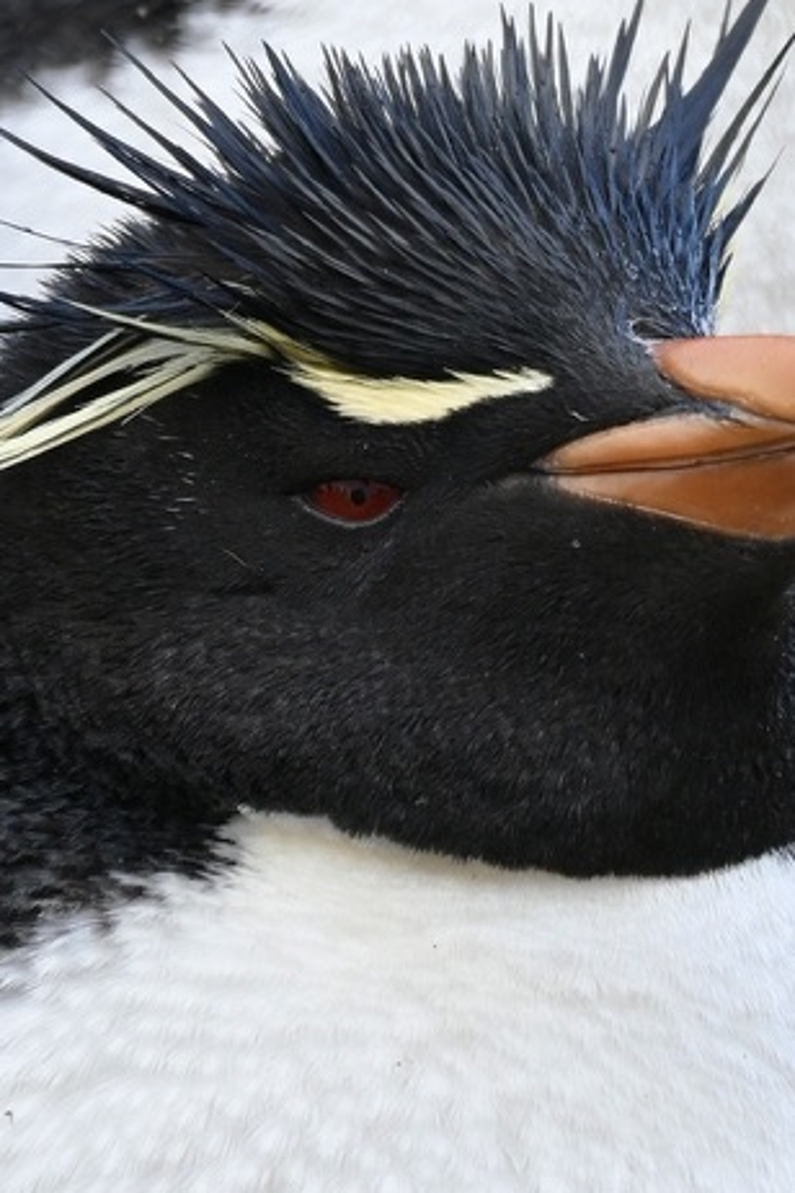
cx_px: 537
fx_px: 46703
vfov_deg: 1.5
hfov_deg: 1.0
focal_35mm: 1410
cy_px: -106
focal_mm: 400
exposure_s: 1/320
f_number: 8
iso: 400
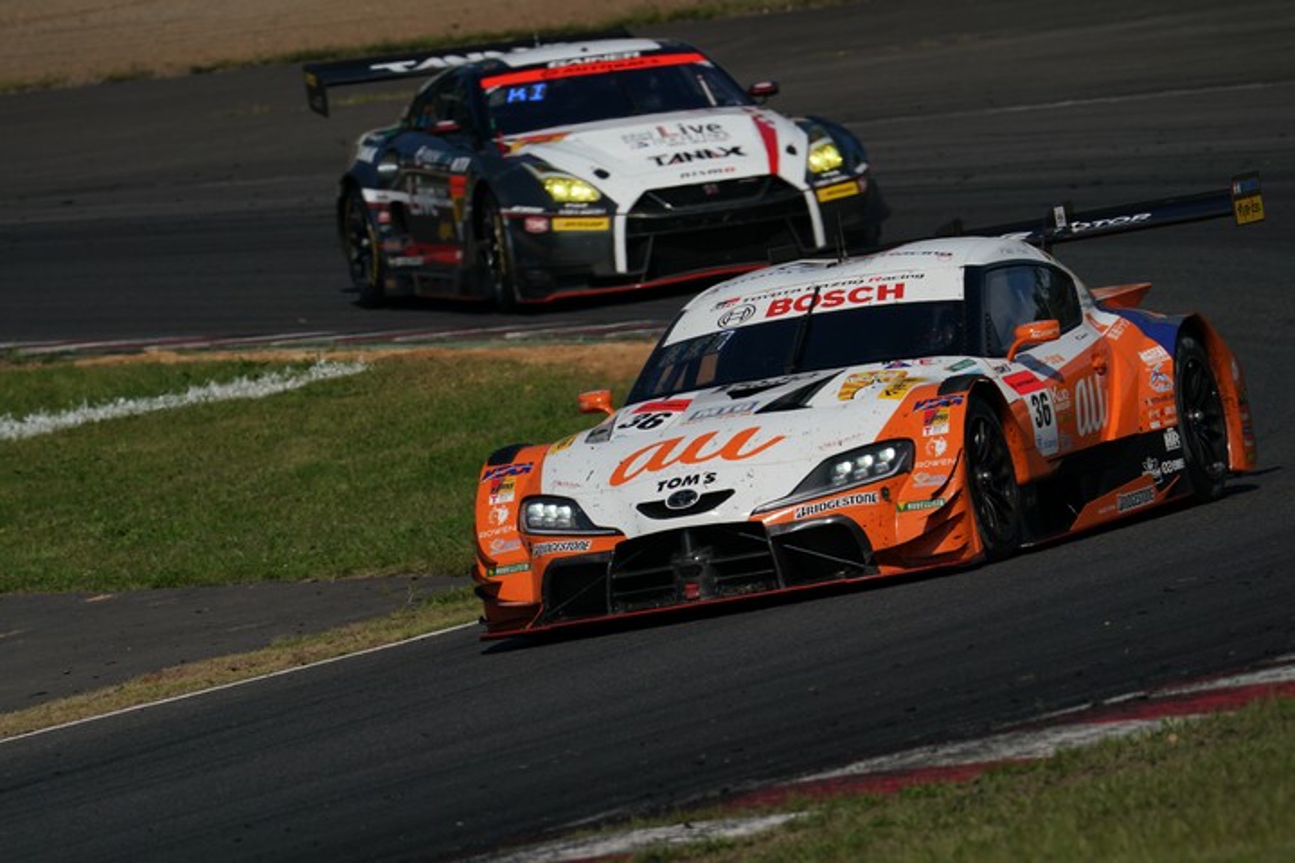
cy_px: 432
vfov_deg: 2.3
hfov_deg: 3.4
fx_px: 21582
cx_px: 648
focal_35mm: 600
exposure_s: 1/1000
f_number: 11
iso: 200
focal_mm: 600
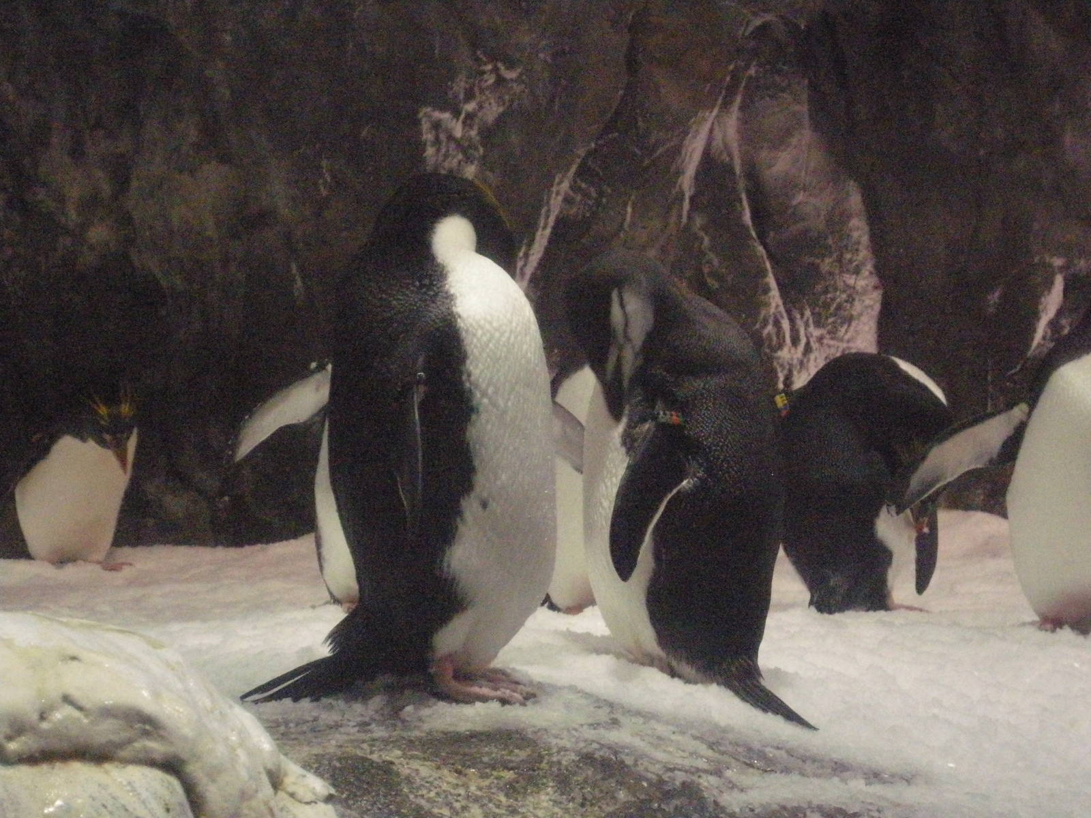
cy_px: 409
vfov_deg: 12.0
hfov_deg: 16.0
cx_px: 546
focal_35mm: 123
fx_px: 3877
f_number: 5.3
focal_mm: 26.3
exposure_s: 1/167
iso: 1600
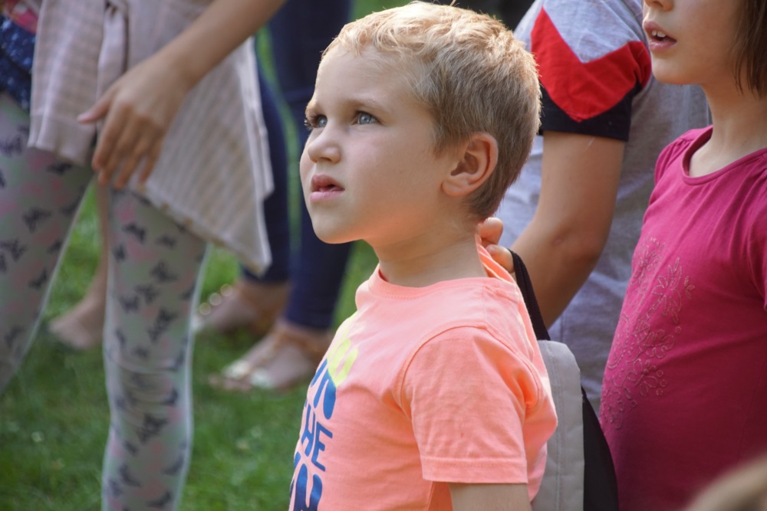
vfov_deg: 7.0
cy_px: 256
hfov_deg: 10.5
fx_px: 4155
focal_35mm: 195
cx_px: 384
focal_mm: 130
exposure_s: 1/200
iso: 500
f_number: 5.6
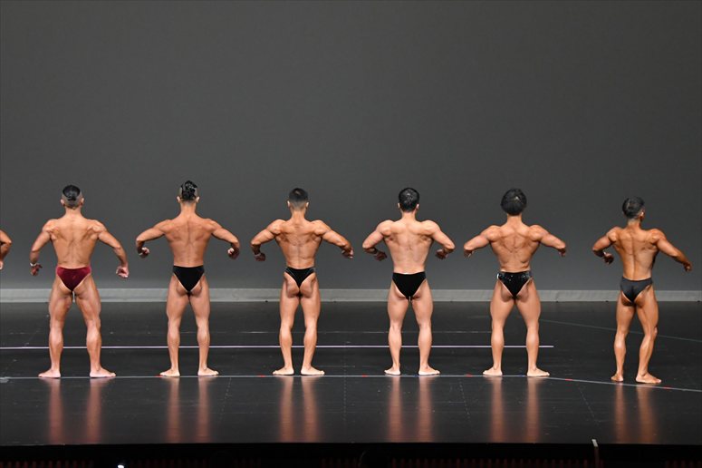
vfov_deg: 8.7
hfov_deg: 13.1
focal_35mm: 157
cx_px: 351
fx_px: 3060
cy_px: 234
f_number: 5.6
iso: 4000
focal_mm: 105
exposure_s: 1/400
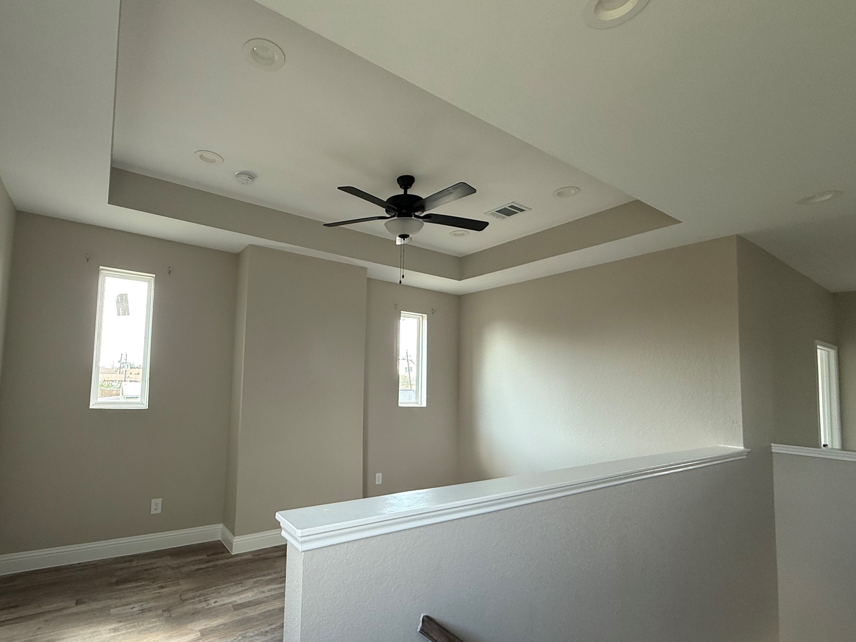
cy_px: 352
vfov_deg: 74.5
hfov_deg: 90.3
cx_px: 360
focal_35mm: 17
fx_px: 420
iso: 160
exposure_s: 1/99
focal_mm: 2.22
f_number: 2.2
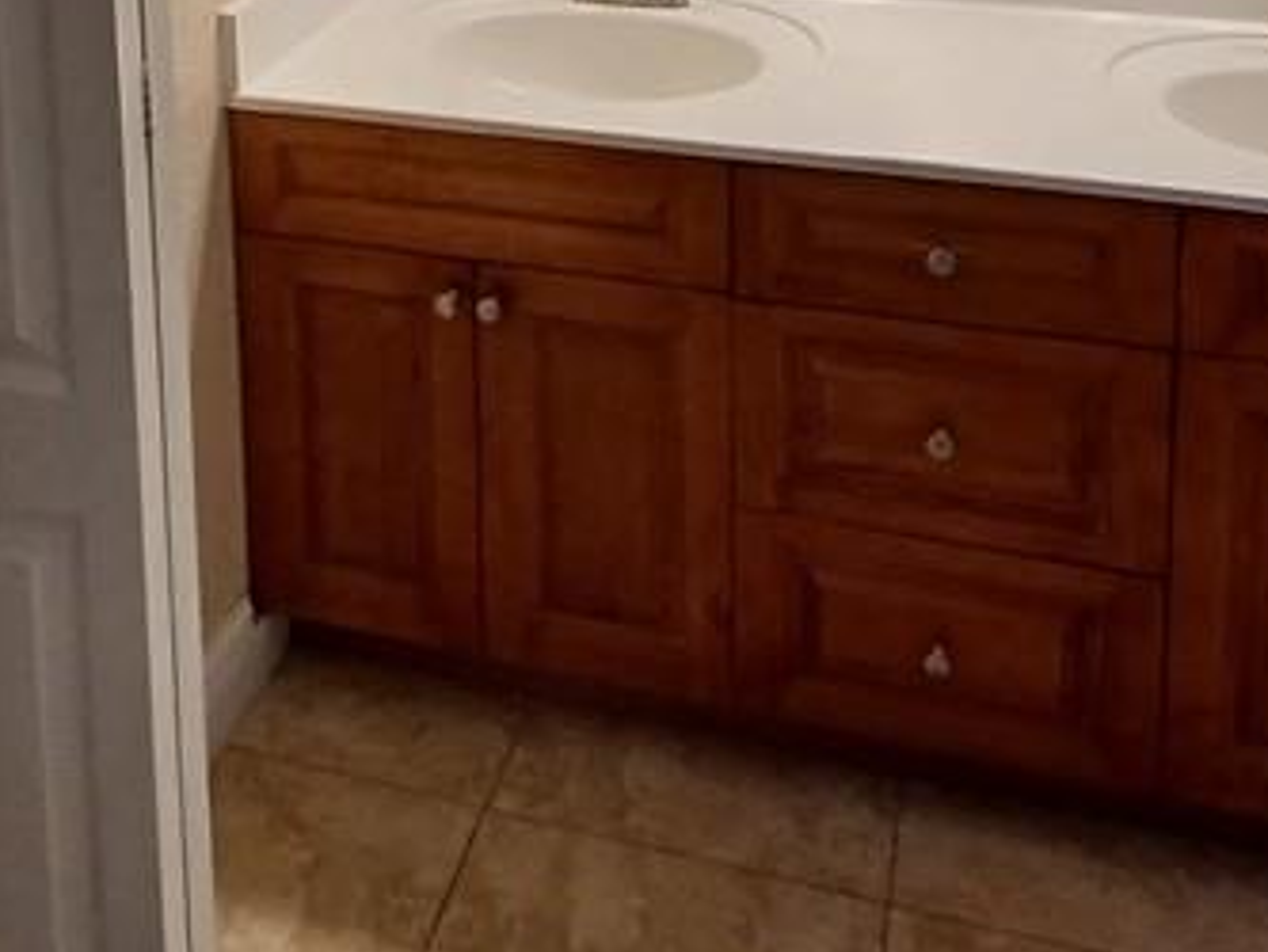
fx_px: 1466
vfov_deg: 29.1
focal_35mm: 40
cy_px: -289
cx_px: 533
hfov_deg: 46.6
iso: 80
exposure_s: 1/50
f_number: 2.2
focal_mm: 1.42
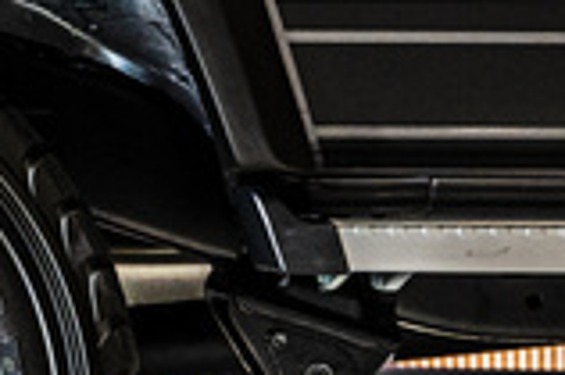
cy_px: -11
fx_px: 4986
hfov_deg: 6.3
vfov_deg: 4.3
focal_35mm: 318
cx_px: -631
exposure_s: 1/160
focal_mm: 49
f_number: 4.5
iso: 500
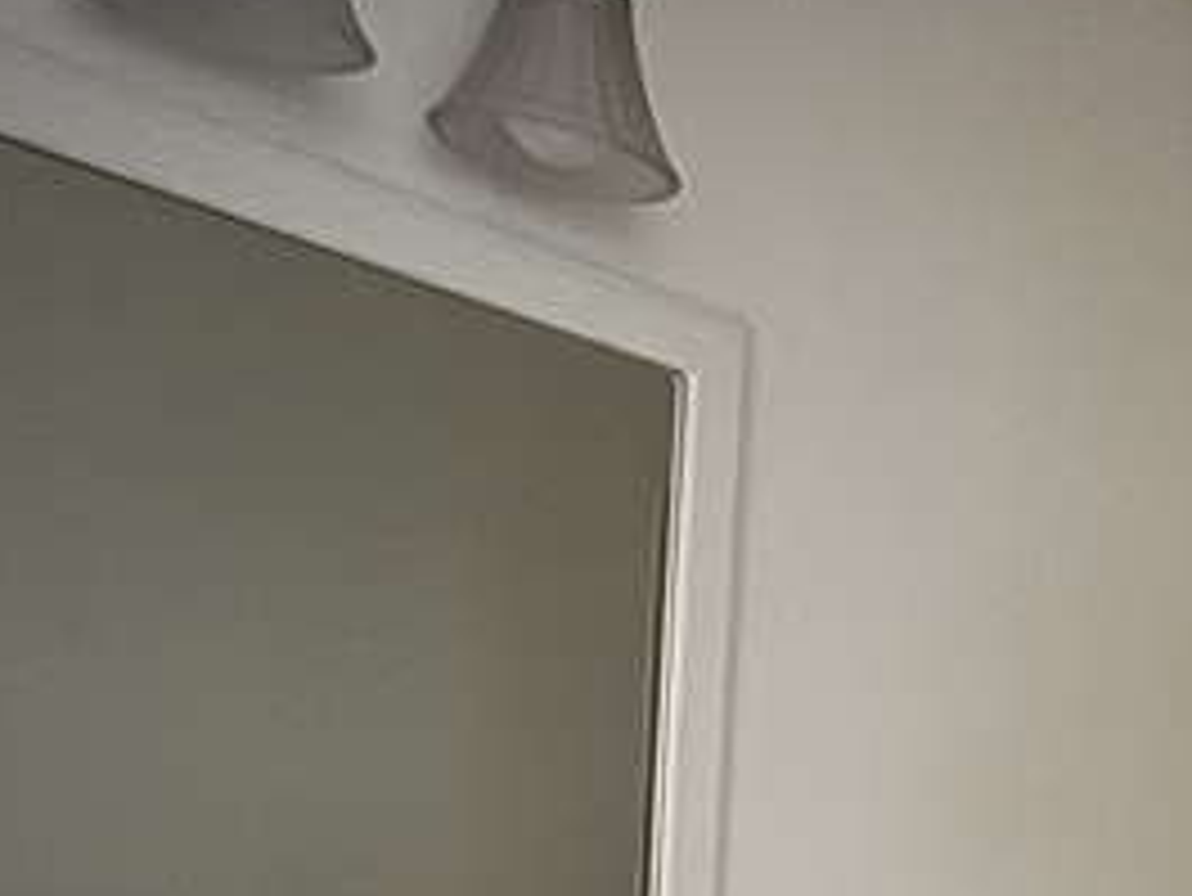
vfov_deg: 24.9
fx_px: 1860
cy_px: 1018
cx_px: 1601
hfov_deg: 28.3
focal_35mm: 54
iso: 1250
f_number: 2.2
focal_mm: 2.22
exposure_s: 1/10
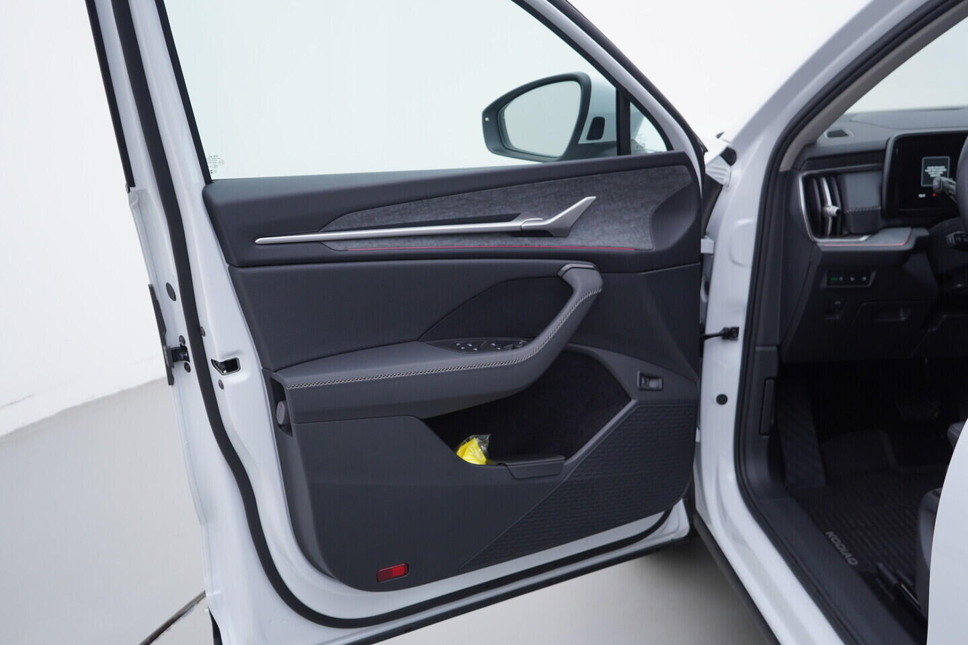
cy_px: 322
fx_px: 968
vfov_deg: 36.9
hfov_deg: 53.1
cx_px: 484
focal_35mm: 36
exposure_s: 1/60
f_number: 3.5
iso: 125
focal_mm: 24
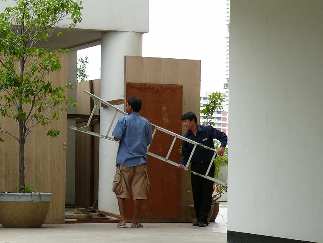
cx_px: 162
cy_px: 122
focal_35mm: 132
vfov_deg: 11.2
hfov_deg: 14.9
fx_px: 1232
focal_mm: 15.7
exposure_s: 1/250
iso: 100
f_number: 4.5
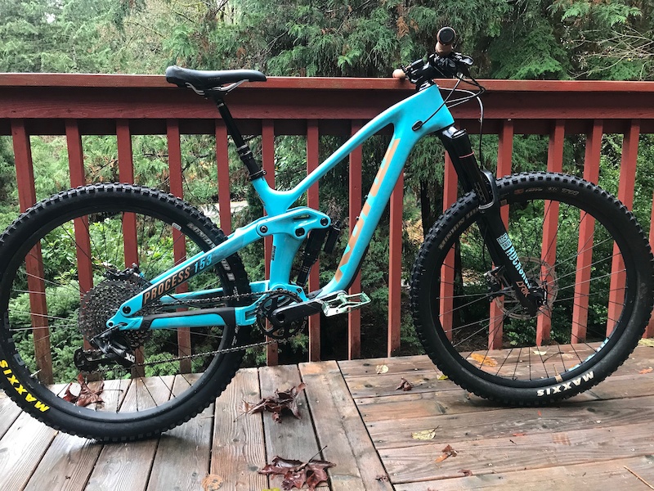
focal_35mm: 28
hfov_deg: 63.4
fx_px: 529
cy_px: 246
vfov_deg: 49.7
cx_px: 327
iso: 25
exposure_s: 1/30
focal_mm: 3.99
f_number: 1.8
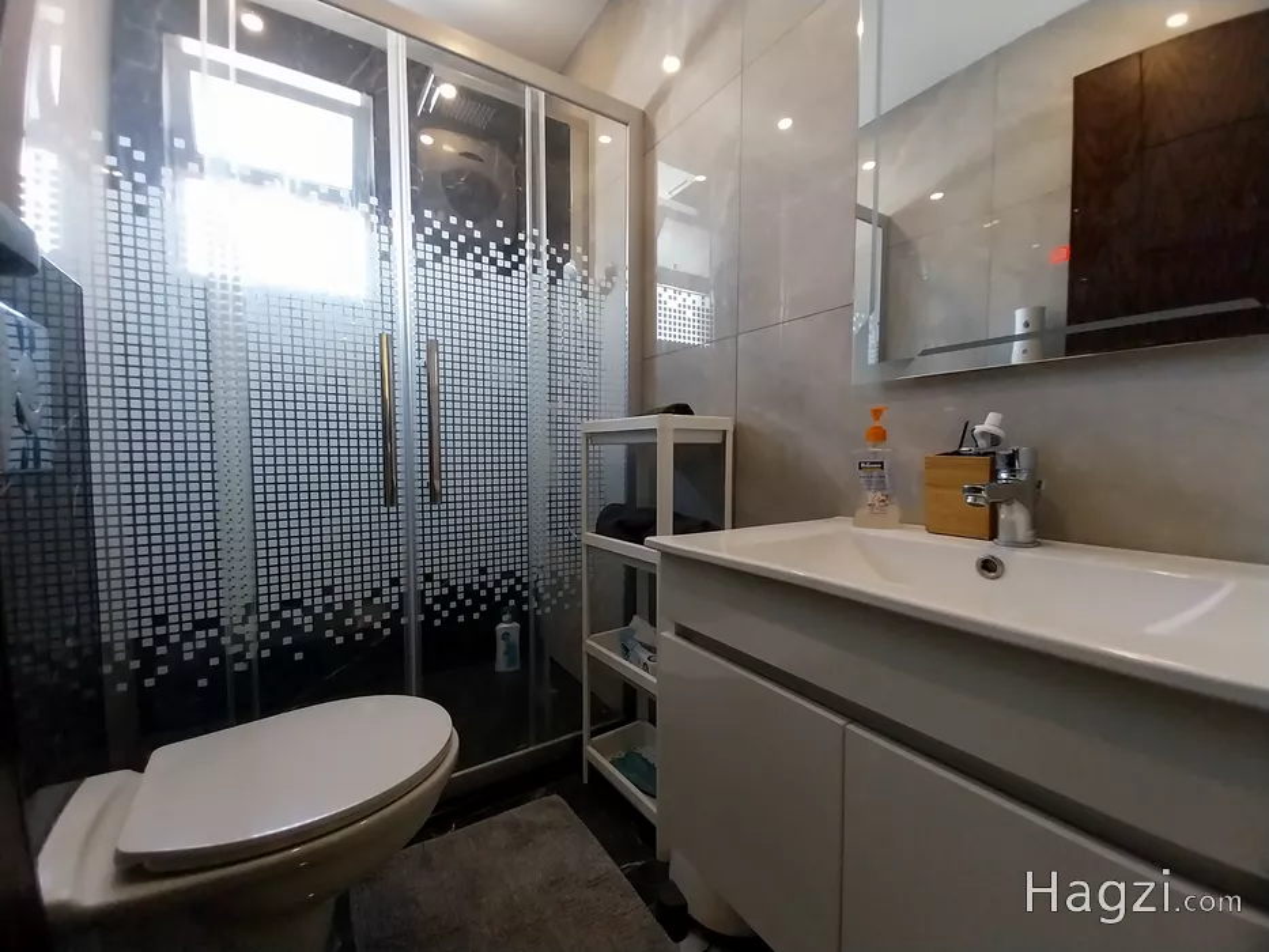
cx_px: 634
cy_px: 476
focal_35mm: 13
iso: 200
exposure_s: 1/33
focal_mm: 1.3
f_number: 2.2
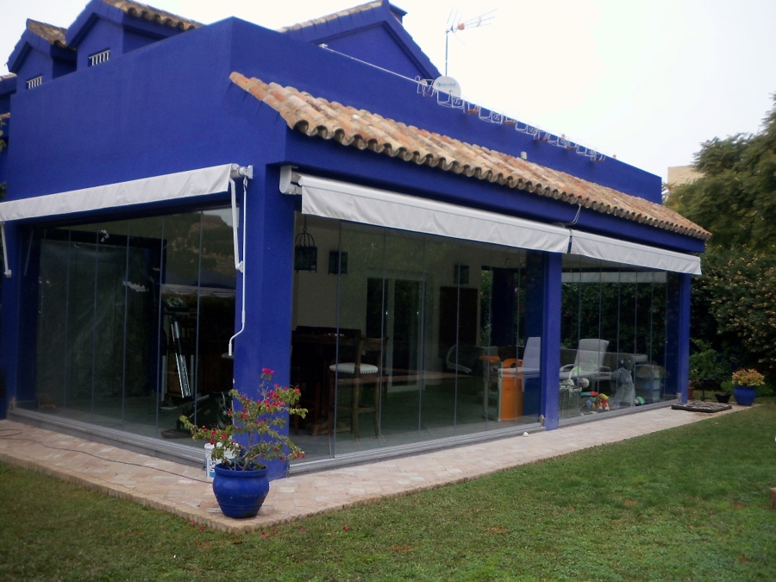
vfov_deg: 37.7
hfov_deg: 49.0
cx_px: 388
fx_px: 852
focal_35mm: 38
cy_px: 291
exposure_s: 1/160
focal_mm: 6.3
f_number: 3.5
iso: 100
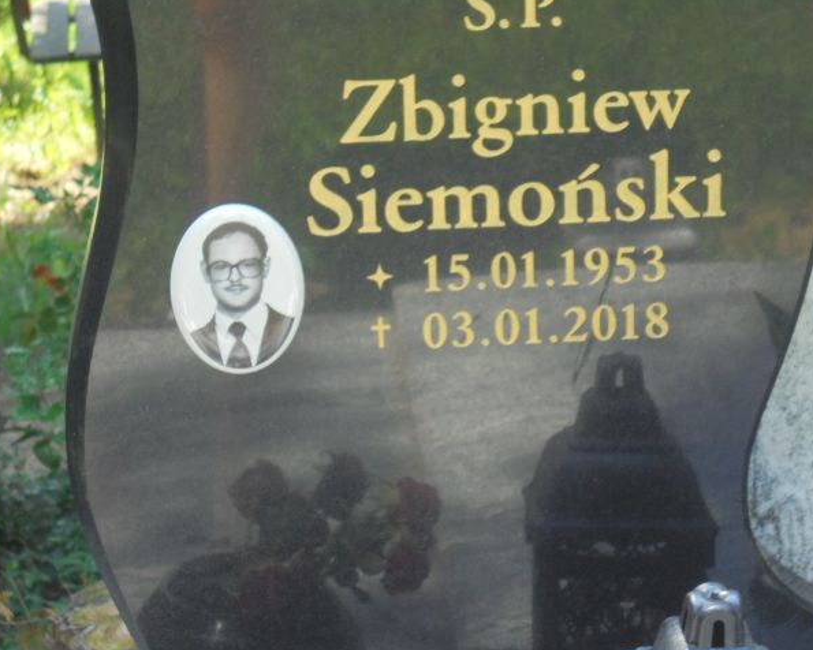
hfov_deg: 15.0
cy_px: 324
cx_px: 402
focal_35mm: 128
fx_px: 3080
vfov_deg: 12.1
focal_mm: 21.8
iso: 200
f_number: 5.6
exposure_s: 1/125
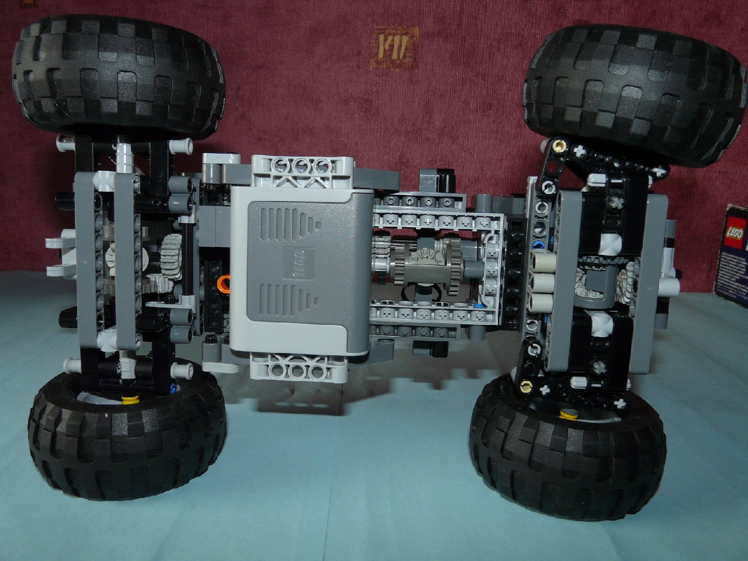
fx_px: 605
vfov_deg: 49.7
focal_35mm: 28
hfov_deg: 63.4
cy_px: 280
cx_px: 374
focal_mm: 4.6
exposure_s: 1/30
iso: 100
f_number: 4
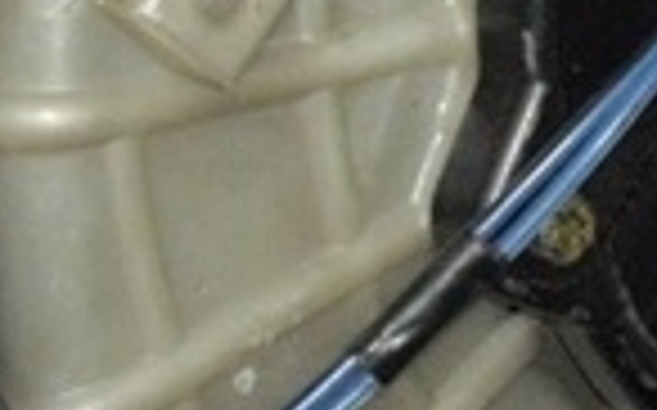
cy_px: -86
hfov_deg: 9.4
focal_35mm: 221
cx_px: 734
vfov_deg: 5.9
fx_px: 3954
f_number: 2.8
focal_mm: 7.9
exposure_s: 1/40
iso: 400
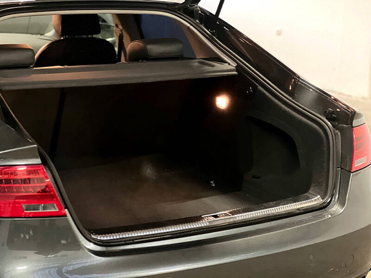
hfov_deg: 25.3
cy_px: 139
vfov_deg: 19.1
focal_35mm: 77
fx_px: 825
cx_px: 186
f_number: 2.8
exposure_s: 1/14
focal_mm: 9
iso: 1600
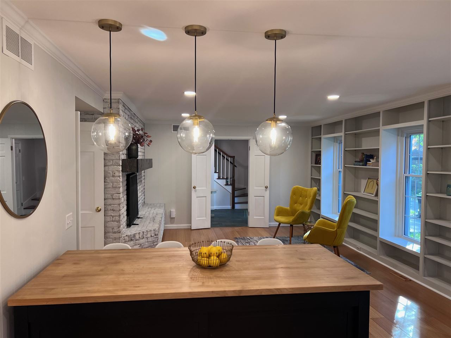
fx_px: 339
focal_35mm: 26
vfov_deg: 53.1
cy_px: 169
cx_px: 226
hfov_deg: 67.3
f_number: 1.5
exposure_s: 1/60
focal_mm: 5.7
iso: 64
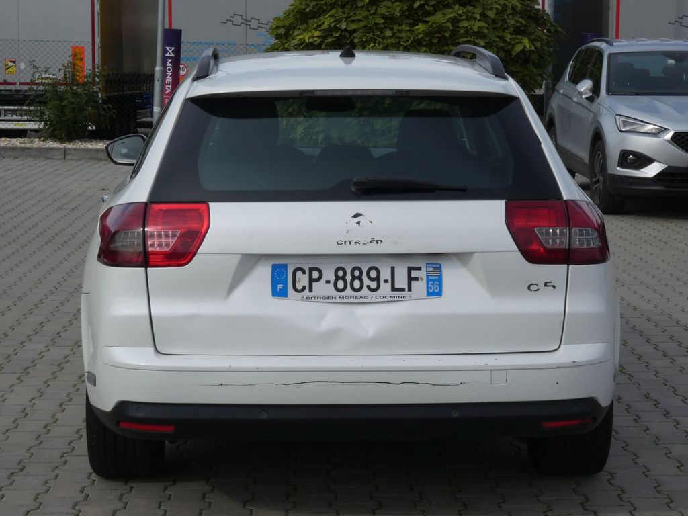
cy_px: 258
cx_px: 344
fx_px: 1650
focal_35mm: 83
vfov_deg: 17.8
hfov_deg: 23.6
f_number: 6.3
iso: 80
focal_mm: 14.8
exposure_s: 1/320
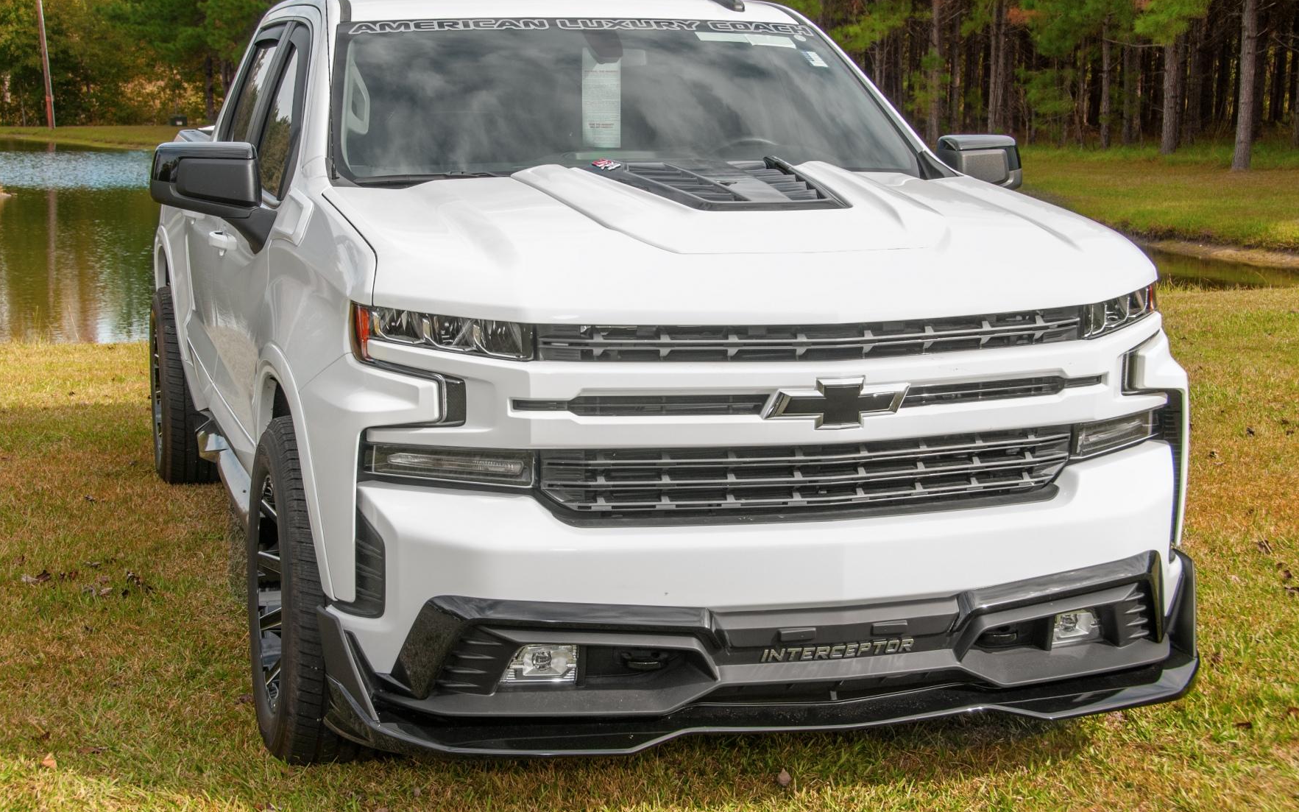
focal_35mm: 55
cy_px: 377
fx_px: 1930
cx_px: 637
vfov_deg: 23.7
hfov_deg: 37.2
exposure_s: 1/250
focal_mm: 35
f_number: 8
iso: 320
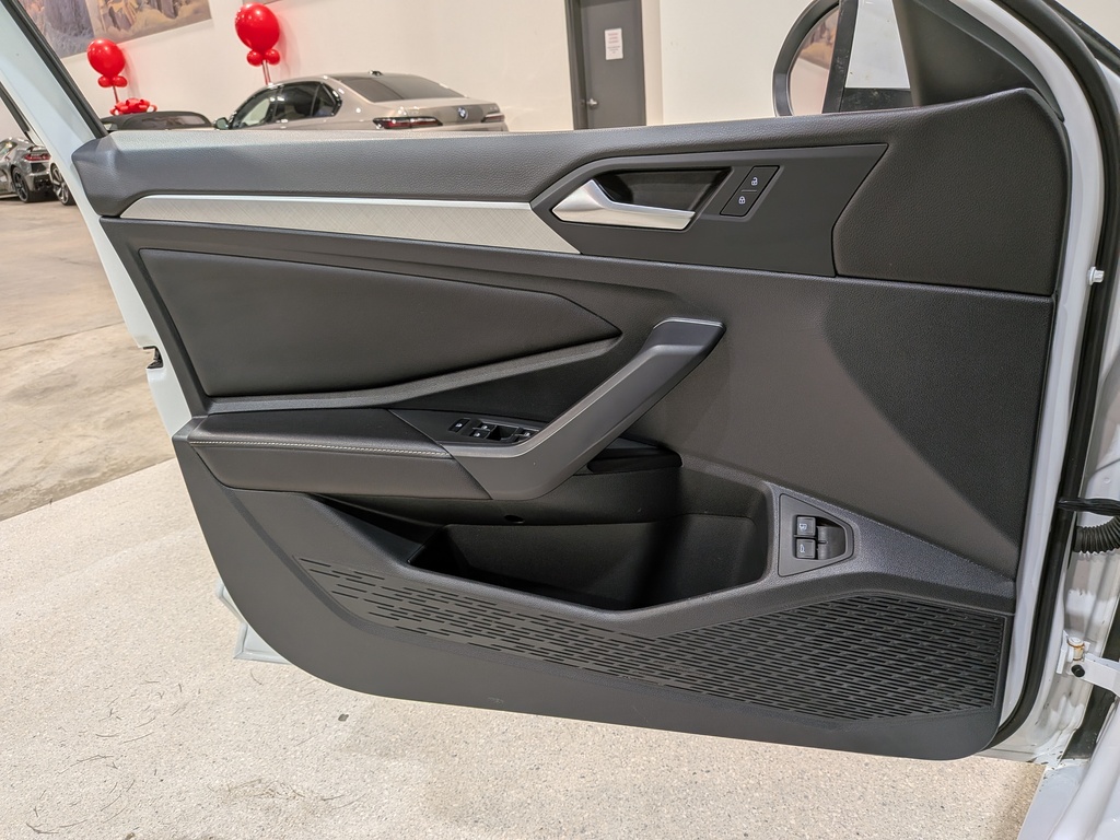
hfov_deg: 71.6
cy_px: 420
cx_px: 560
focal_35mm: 24
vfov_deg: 56.8
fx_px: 777
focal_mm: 4.53
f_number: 1.7
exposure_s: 1/193
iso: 26
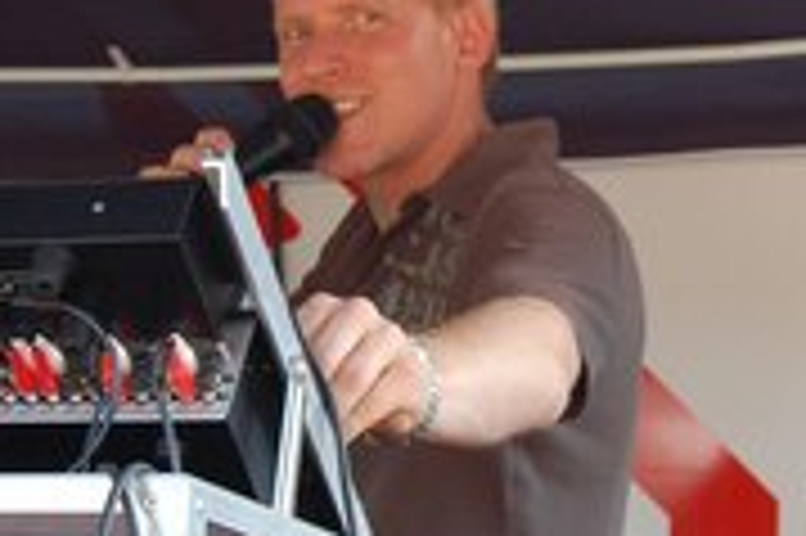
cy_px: 322
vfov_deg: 9.7
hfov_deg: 14.6
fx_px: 3154
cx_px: 473
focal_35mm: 141
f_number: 5.6
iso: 320
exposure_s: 1/125
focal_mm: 24
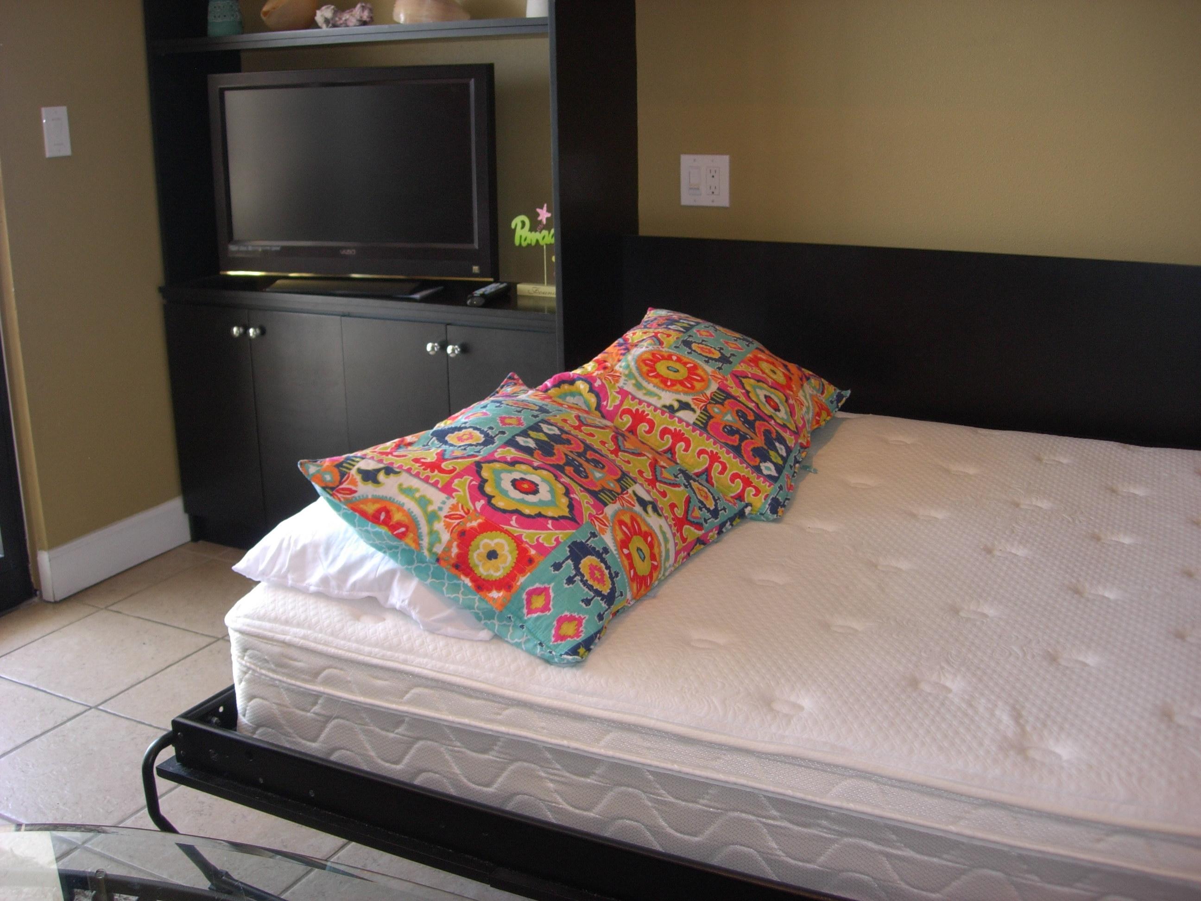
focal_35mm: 38
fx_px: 1318
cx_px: 600
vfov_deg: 37.7
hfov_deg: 49.0
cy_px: 450
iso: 79
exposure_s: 1/32
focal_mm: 7.8
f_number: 2.8
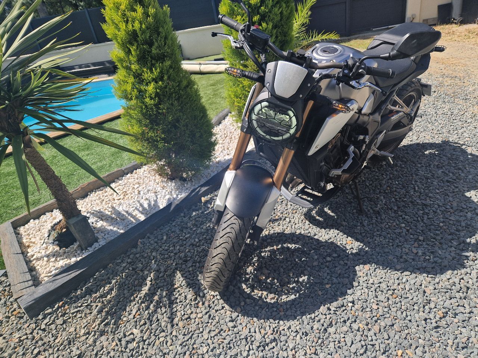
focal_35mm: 23
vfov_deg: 58.9
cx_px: 239
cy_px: 179
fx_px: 318
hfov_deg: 73.9
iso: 50
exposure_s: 1/974
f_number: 1.8
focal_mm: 5.4
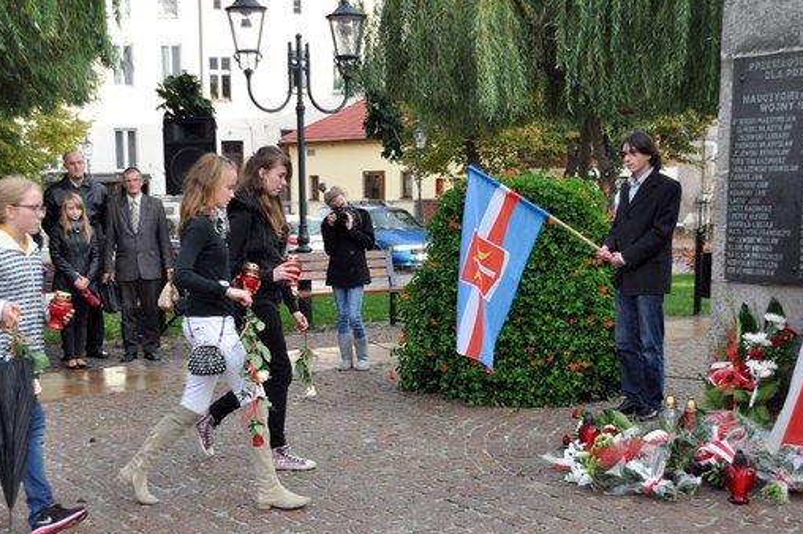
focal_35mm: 56
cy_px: 338
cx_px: 379
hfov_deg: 35.9
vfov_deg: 24.2
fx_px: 1240
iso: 250
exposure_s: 1/250
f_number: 5.6
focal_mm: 29
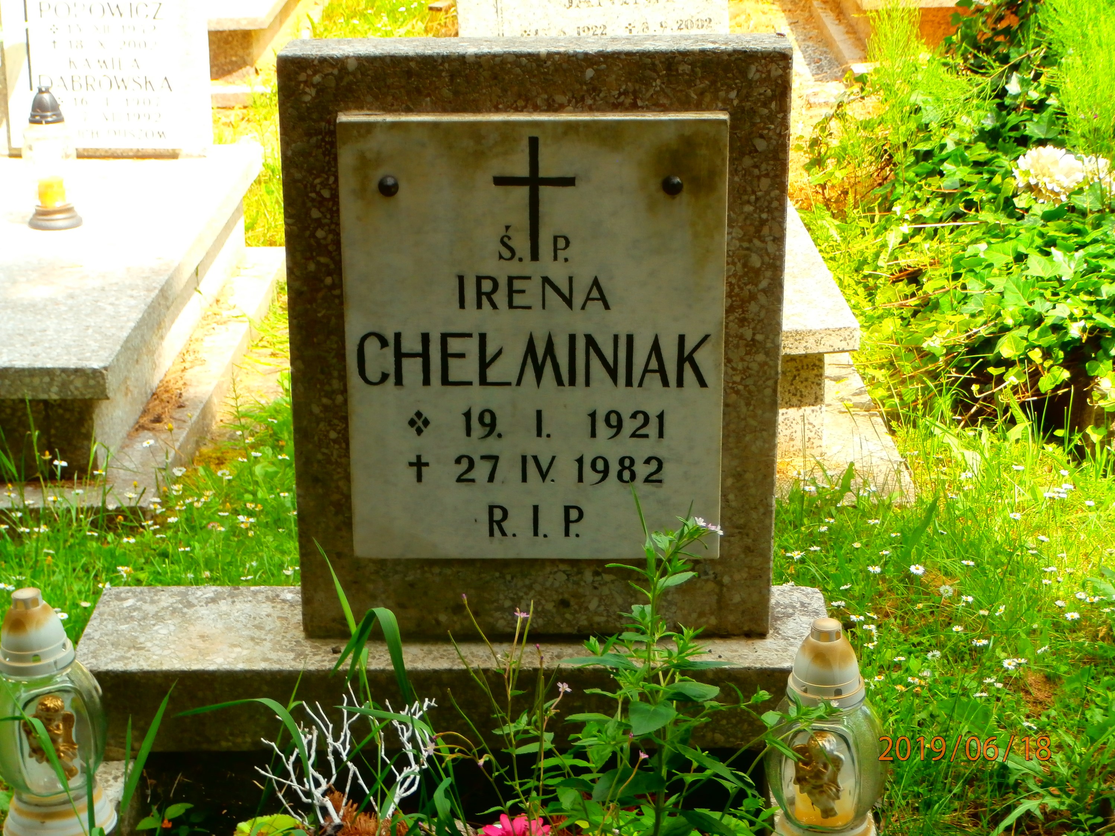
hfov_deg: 28.6
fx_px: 2190
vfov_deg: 21.6
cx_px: 558
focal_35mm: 68
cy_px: 418
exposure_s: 1/125
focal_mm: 12.1
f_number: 4.7
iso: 100
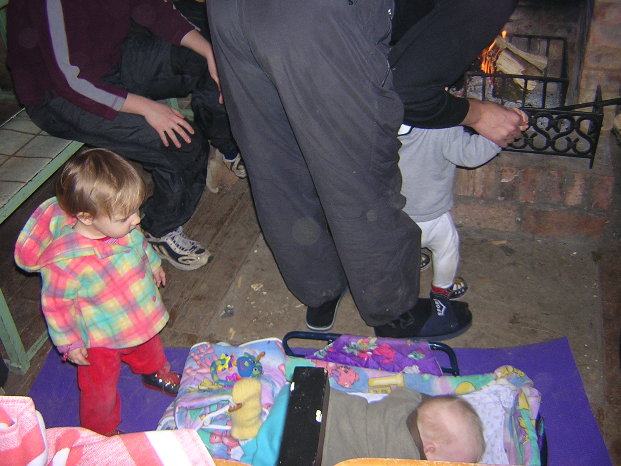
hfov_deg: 51.4
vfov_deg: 39.7
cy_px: 233
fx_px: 646
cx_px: 310
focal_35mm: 36
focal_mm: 4.7
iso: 178
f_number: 2.6
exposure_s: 1/60.1
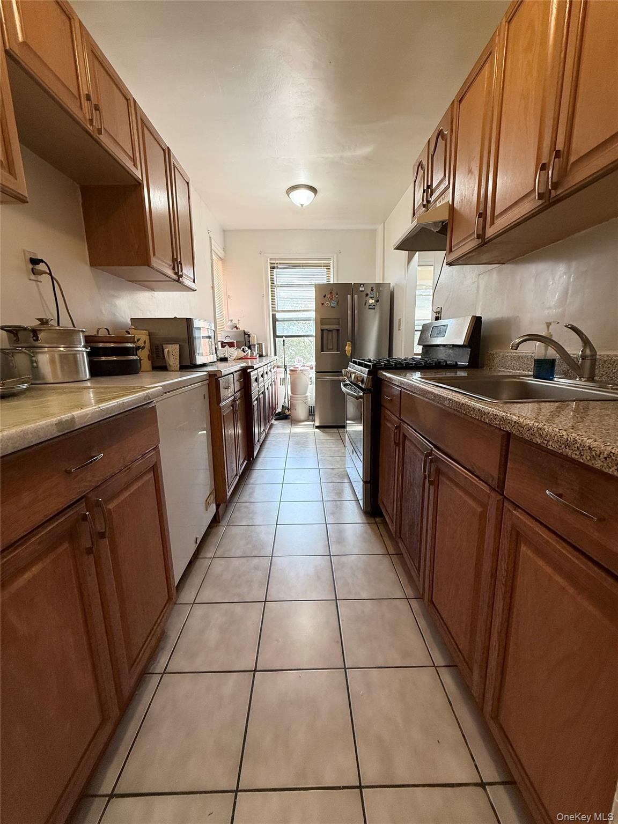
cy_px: 412
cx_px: 309
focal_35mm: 14
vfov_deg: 102.1
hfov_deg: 85.7
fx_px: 333
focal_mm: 2.22
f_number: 2.2
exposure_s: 1/120
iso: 125
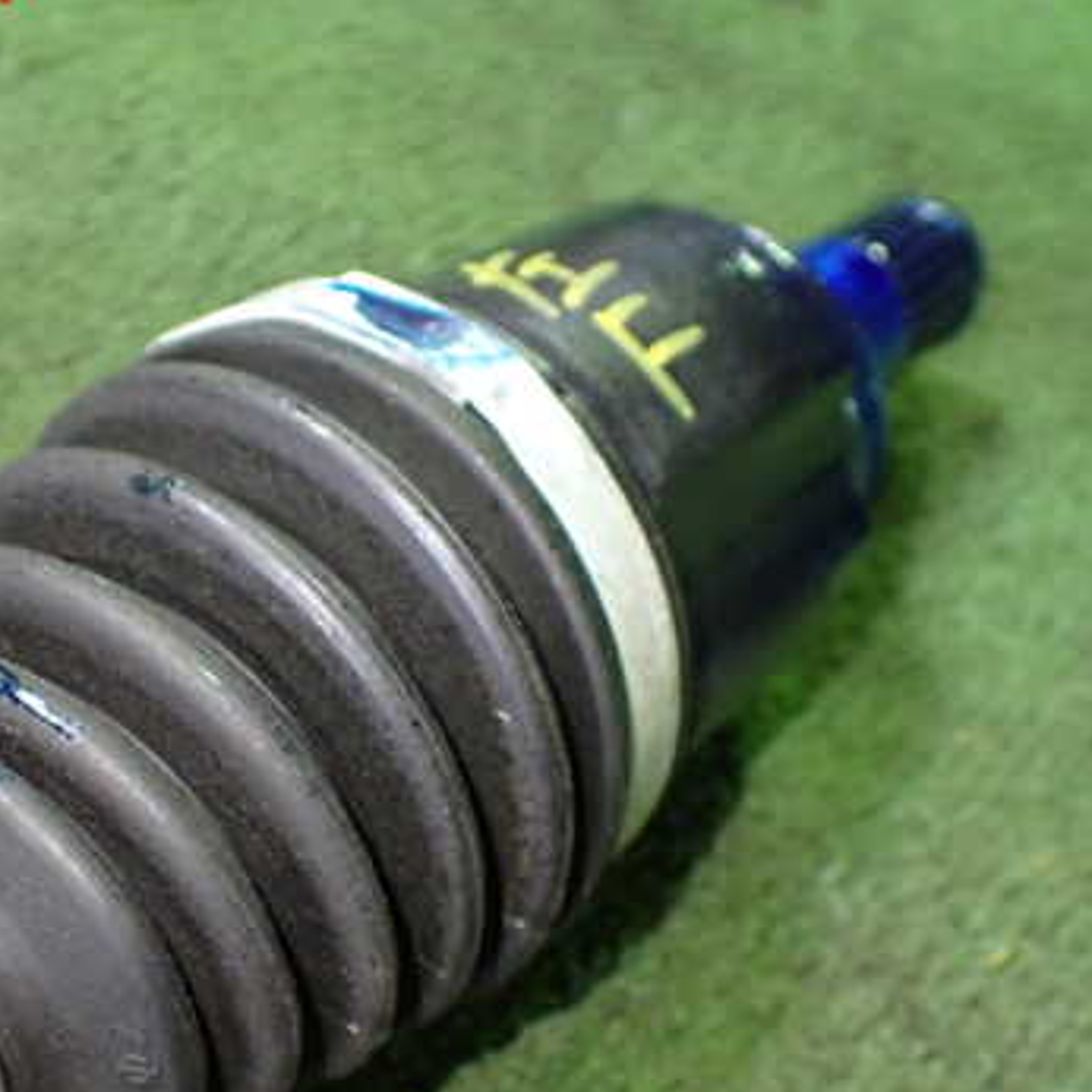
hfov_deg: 36.5
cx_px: 385
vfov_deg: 36.7
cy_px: 653
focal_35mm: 46
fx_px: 1642
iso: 800
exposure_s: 1/80
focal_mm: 5.4
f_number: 2.3
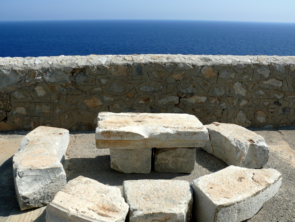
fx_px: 298
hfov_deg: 52.6
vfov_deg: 40.7
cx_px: 148
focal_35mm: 35
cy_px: 111
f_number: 5.6
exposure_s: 1/320
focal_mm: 7.4
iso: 100
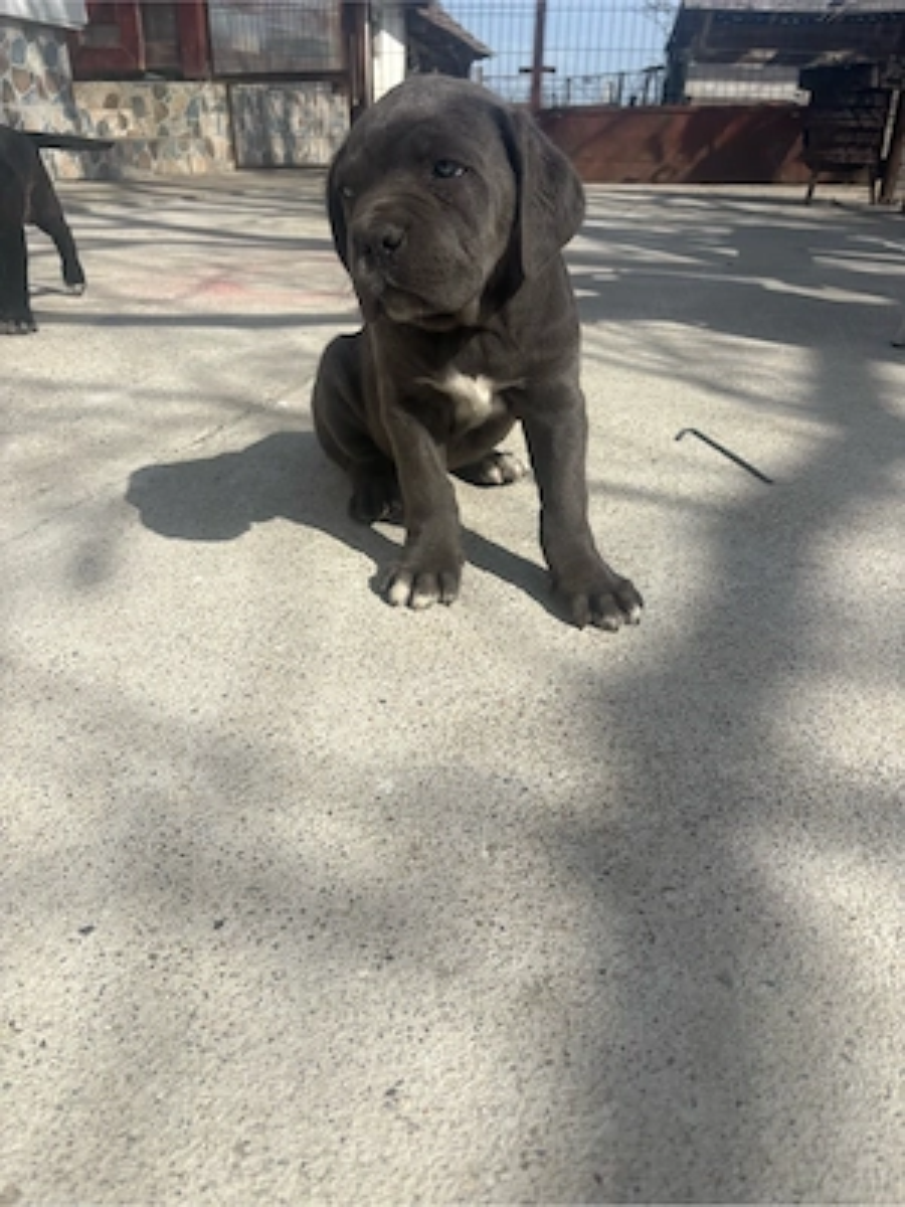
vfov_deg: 67.3
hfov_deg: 53.1
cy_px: 604
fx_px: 906
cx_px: 452
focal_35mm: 26
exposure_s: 1/4065
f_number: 1.6
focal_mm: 5.96
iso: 50
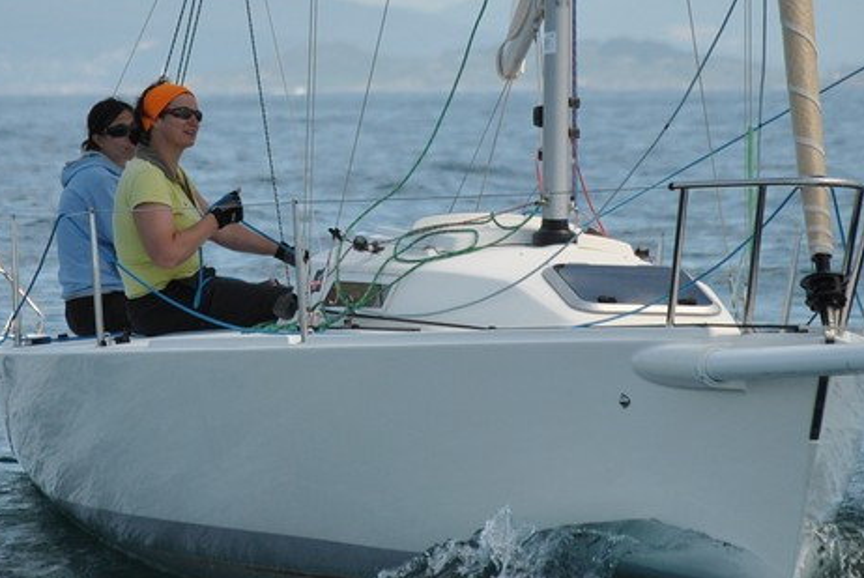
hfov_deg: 5.2
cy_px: 183
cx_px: 363
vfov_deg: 3.5
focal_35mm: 393
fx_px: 9440
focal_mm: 135
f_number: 5
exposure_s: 1/1000
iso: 200
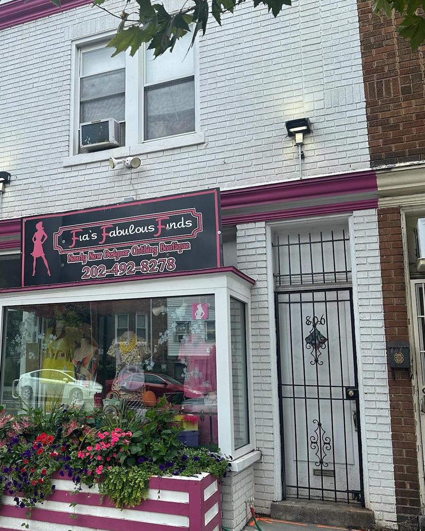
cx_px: 140
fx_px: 550
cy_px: 274
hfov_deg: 41.6
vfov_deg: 51.5
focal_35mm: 35
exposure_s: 1/1916
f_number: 1.78
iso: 80
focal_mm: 6.86
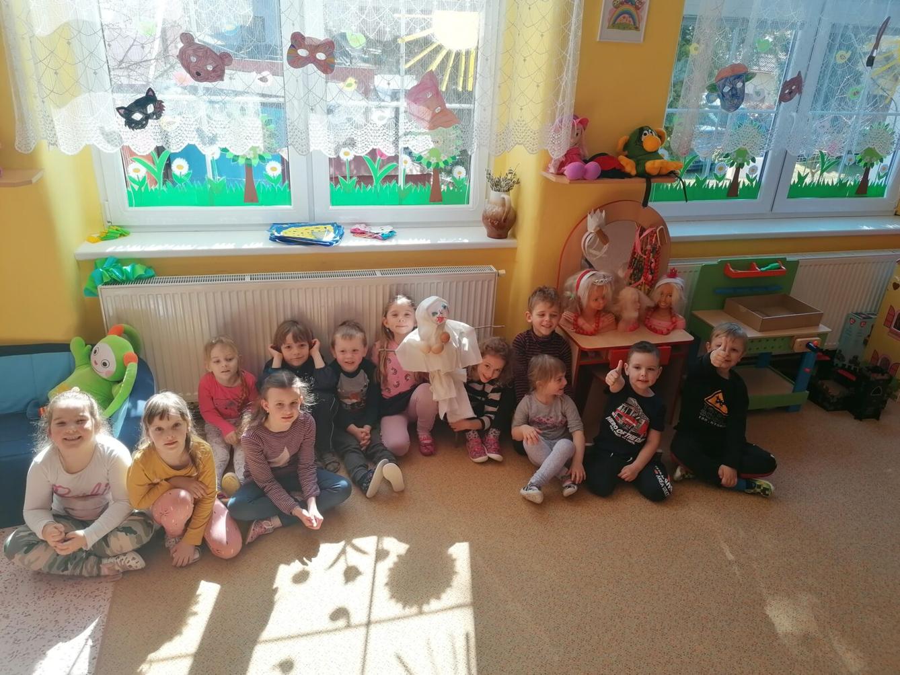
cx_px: 450
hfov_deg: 65.3
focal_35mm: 27
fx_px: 702
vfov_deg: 51.4
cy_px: 338
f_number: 1.8
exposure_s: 1/129
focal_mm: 4.75
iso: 50
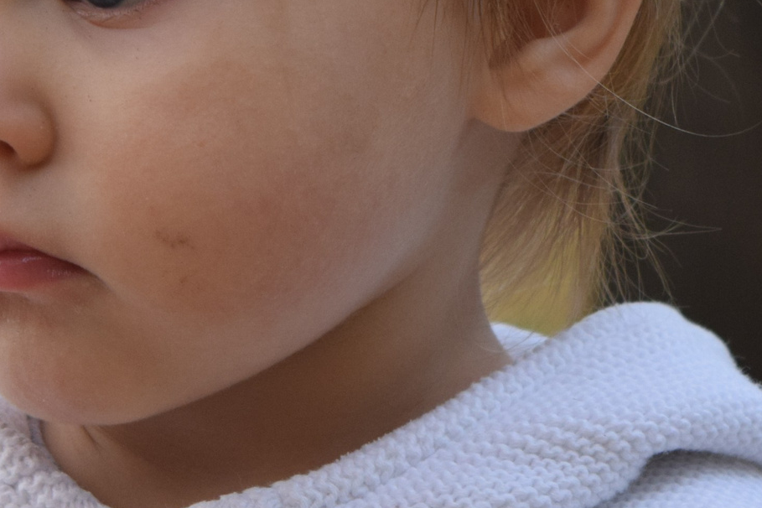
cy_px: -7
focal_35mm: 232
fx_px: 4919
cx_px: 166
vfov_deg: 5.9
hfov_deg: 8.8
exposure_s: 1/160
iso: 800
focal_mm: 55
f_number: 6.3
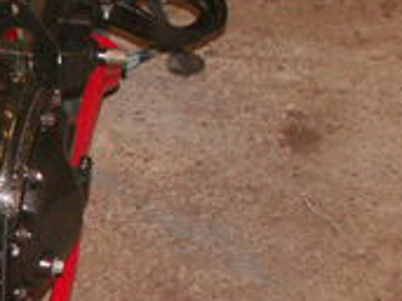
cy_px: 327
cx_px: -108
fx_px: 1520
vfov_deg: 11.2
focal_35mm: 131
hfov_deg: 14.5
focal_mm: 5.86
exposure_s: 1/40
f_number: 2.8
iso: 160
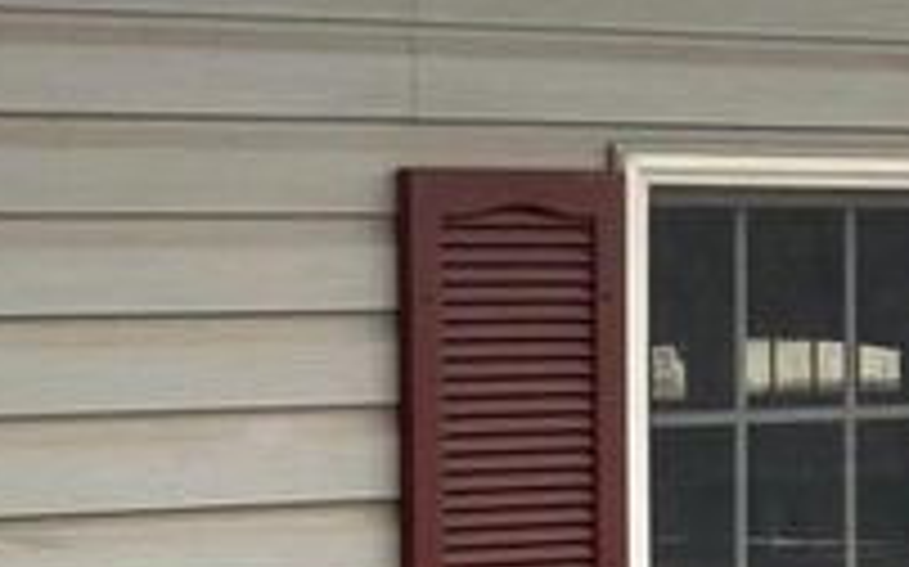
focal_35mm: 98
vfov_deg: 13.1
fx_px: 2426
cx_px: -202
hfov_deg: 19.8
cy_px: 619
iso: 80
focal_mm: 3.99
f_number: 1.8
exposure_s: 1/77
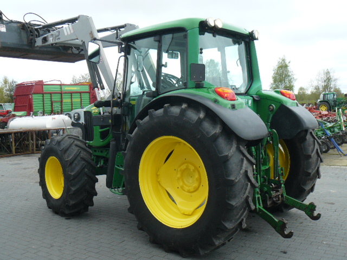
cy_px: 130
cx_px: 174
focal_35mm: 36
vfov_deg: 39.7
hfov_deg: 51.4
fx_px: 361
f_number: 4
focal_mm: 6
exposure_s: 1/125
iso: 100
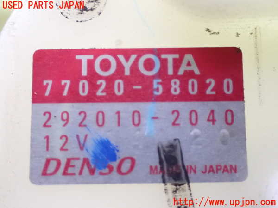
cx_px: 139
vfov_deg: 32.9
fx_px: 353
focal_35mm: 44
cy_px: 104
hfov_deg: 42.9
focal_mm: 7.84
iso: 1600
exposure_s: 1/13
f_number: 2.9
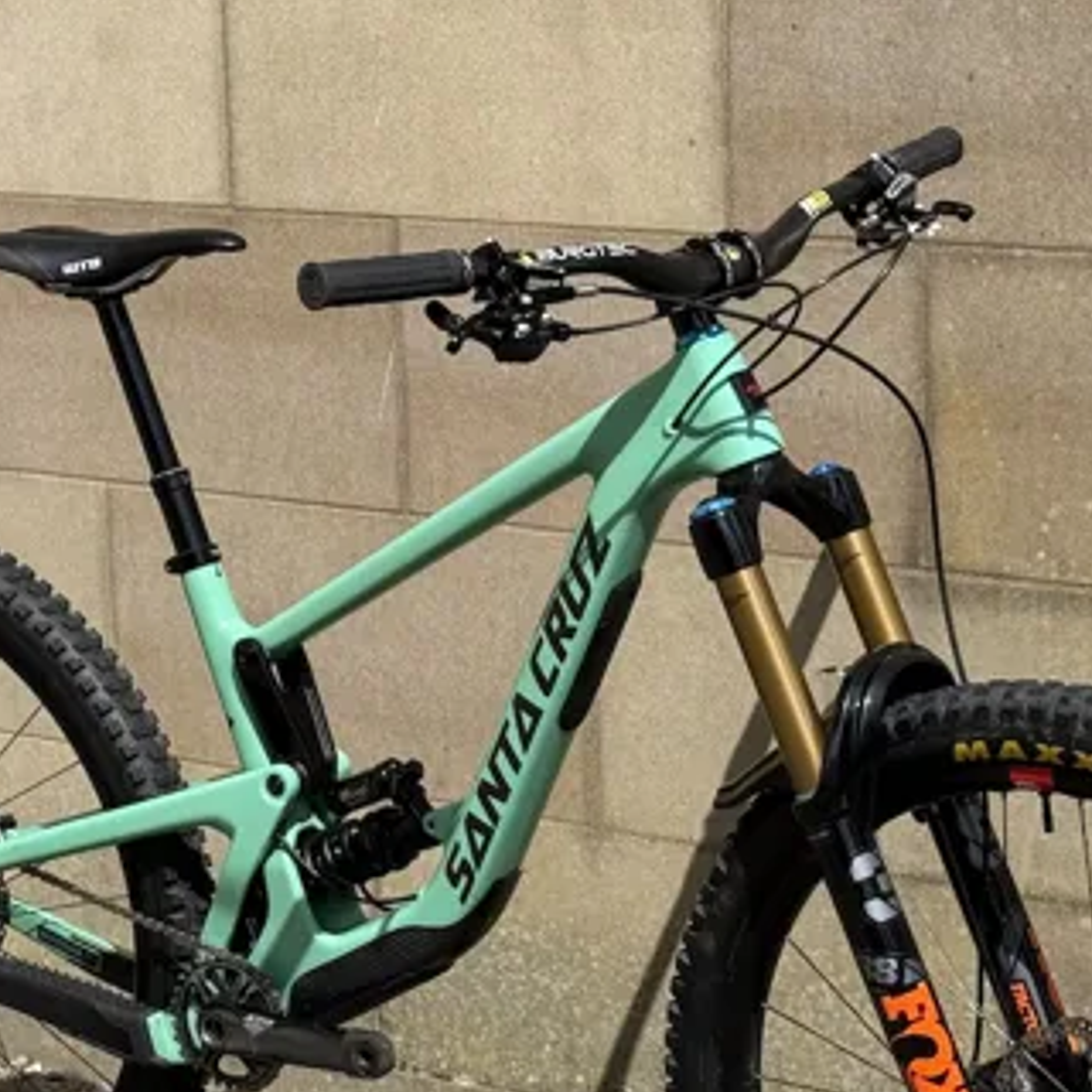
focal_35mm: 106
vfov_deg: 16.4
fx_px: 3783
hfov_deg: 16.4
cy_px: 795
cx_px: 519
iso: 80
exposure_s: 1/6536
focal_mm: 6.76
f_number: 1.78
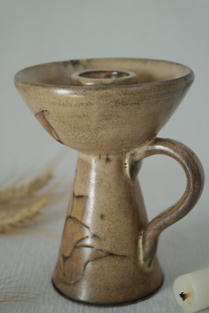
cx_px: 104
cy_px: 156
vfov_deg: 26.3
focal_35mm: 77
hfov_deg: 17.7
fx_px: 670
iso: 800
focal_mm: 50
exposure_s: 1/30
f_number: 5.6
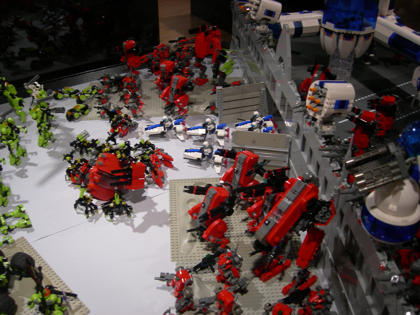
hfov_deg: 51.4
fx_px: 437
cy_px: 158
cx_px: 210
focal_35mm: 36
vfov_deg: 39.7
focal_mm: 7.5
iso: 64
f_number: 2.7
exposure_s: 1/16.4
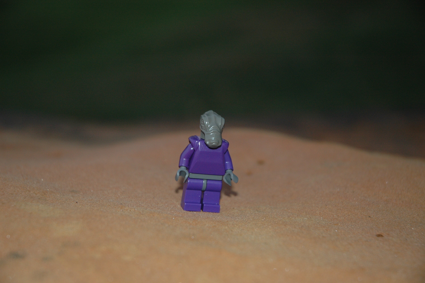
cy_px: 142
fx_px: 1238
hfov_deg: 19.5
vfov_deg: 13.0
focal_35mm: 105
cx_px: 212
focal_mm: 70
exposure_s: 1/60
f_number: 4.5
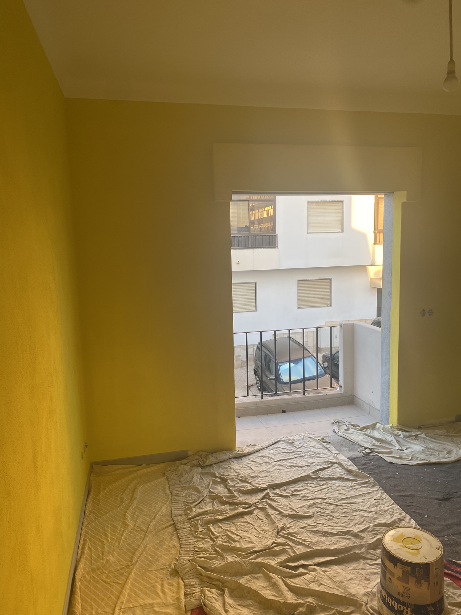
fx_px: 462
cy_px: 308
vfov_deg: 67.3
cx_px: 230
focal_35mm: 26
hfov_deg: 53.1
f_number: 1.8
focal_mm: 4.25
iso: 50
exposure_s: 1/121
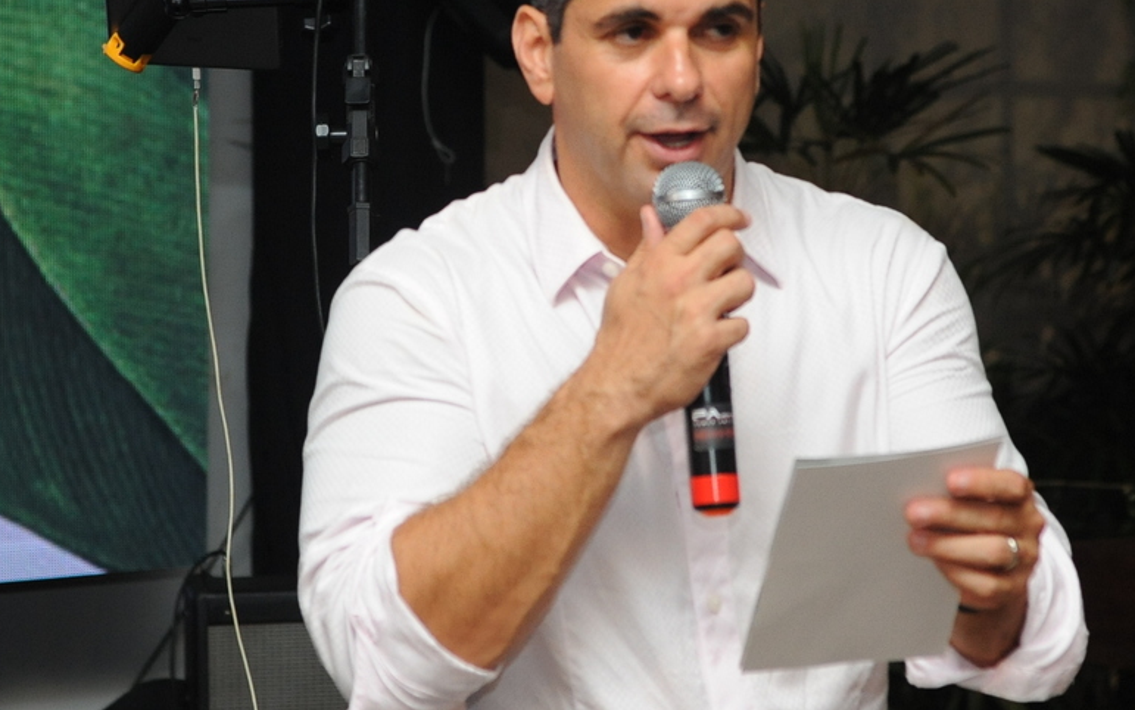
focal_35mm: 148
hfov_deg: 14.1
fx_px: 4578
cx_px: 637
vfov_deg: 8.9
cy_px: 284
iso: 2000
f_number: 4.5
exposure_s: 1/200
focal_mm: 70
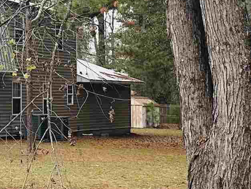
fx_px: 856
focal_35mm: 118
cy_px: 0
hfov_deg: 15.8
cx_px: -84
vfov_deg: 12.4
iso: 80
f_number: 1.78
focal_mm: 6.86
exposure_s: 1/604
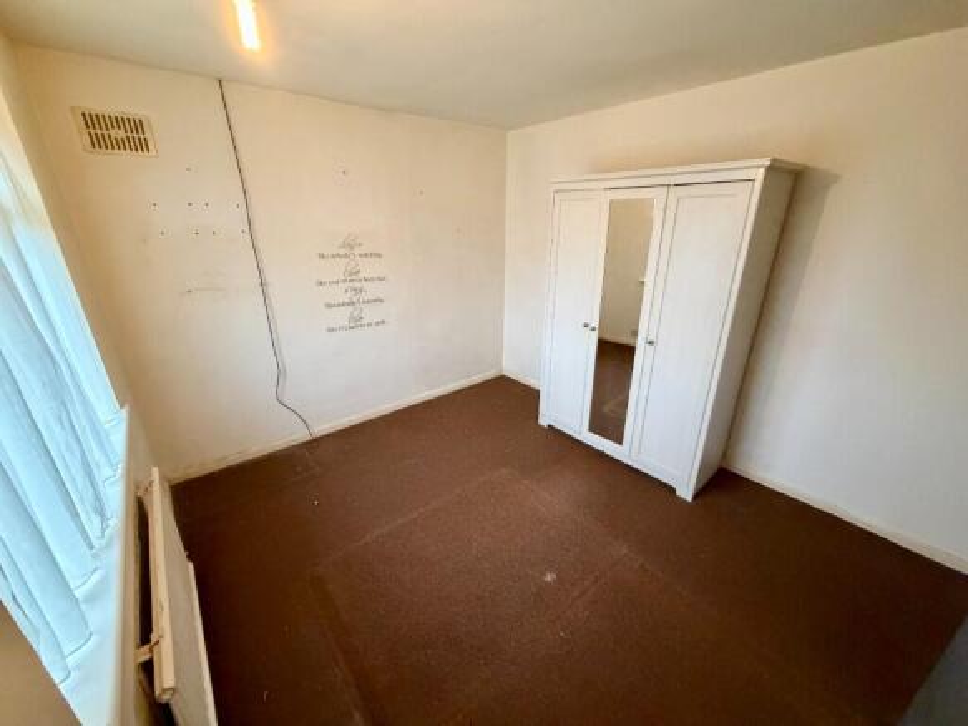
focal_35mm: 14
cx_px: 484
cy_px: 363
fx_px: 391
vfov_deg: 85.7
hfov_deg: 102.1
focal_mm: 2.22
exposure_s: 1/50
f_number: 2.2
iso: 800
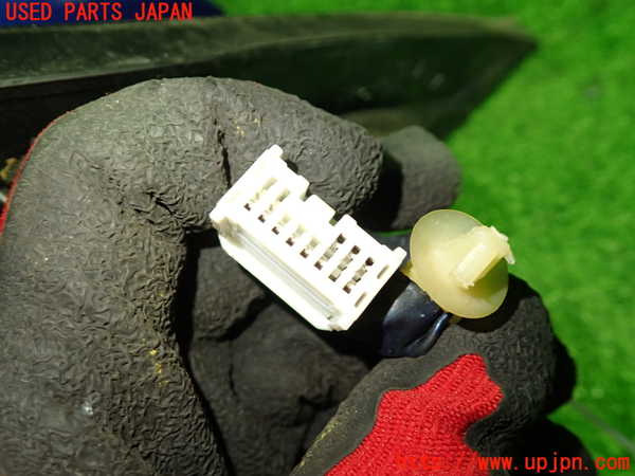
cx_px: 318
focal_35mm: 30
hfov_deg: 60.0
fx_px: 550
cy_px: 238
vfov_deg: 46.8
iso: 200
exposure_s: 1/30
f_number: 2.3
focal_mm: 5.4
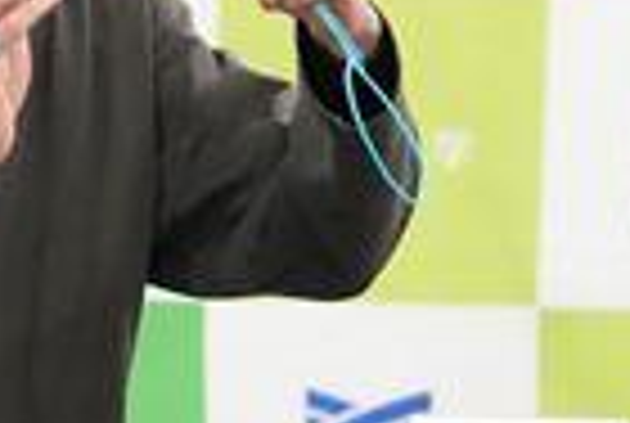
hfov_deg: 4.6
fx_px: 7874
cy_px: 342
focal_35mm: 449
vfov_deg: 3.1
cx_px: 14
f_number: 4
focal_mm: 105
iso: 6400
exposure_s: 1/640
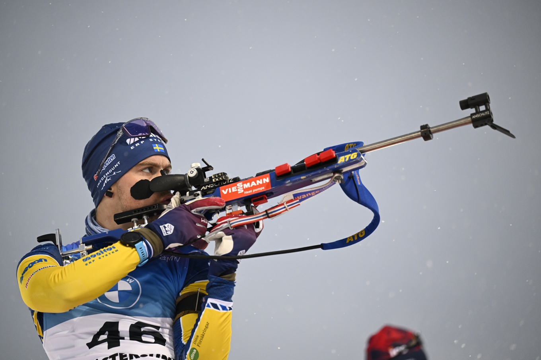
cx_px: 270
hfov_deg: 13.3
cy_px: 180
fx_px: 2329
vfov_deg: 8.9
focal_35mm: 155
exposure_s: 1/2500
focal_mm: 155
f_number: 2.8
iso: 2000
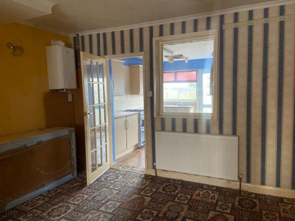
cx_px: 148
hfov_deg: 67.3
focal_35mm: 26
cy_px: 110
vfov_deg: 53.0
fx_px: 222
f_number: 1.8
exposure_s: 1/42
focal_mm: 4.25
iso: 500
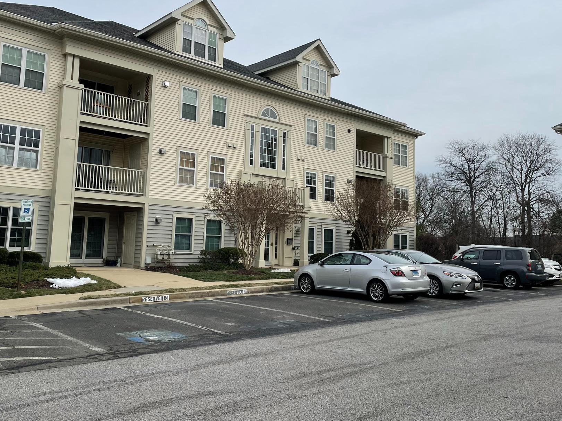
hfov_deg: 55.3
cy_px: 183
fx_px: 536
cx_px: 255
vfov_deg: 42.8
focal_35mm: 33
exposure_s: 1/3509
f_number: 1.6
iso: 32
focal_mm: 4.2
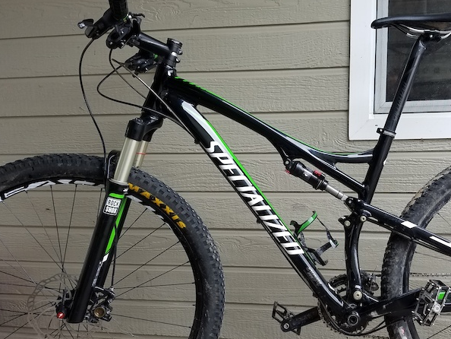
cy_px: 182
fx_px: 456
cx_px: 298
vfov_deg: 40.7
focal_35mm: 35
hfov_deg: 51.7
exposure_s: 1/143
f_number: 1.7
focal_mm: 4.2
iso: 50
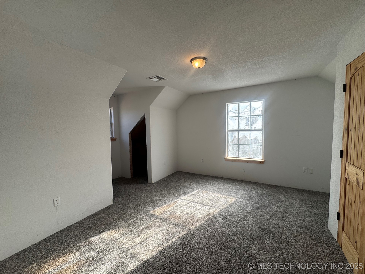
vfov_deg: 85.7
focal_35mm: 14
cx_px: 182
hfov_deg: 102.1
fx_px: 148
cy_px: 137
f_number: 2.2
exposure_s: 1/241
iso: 40
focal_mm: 2.22
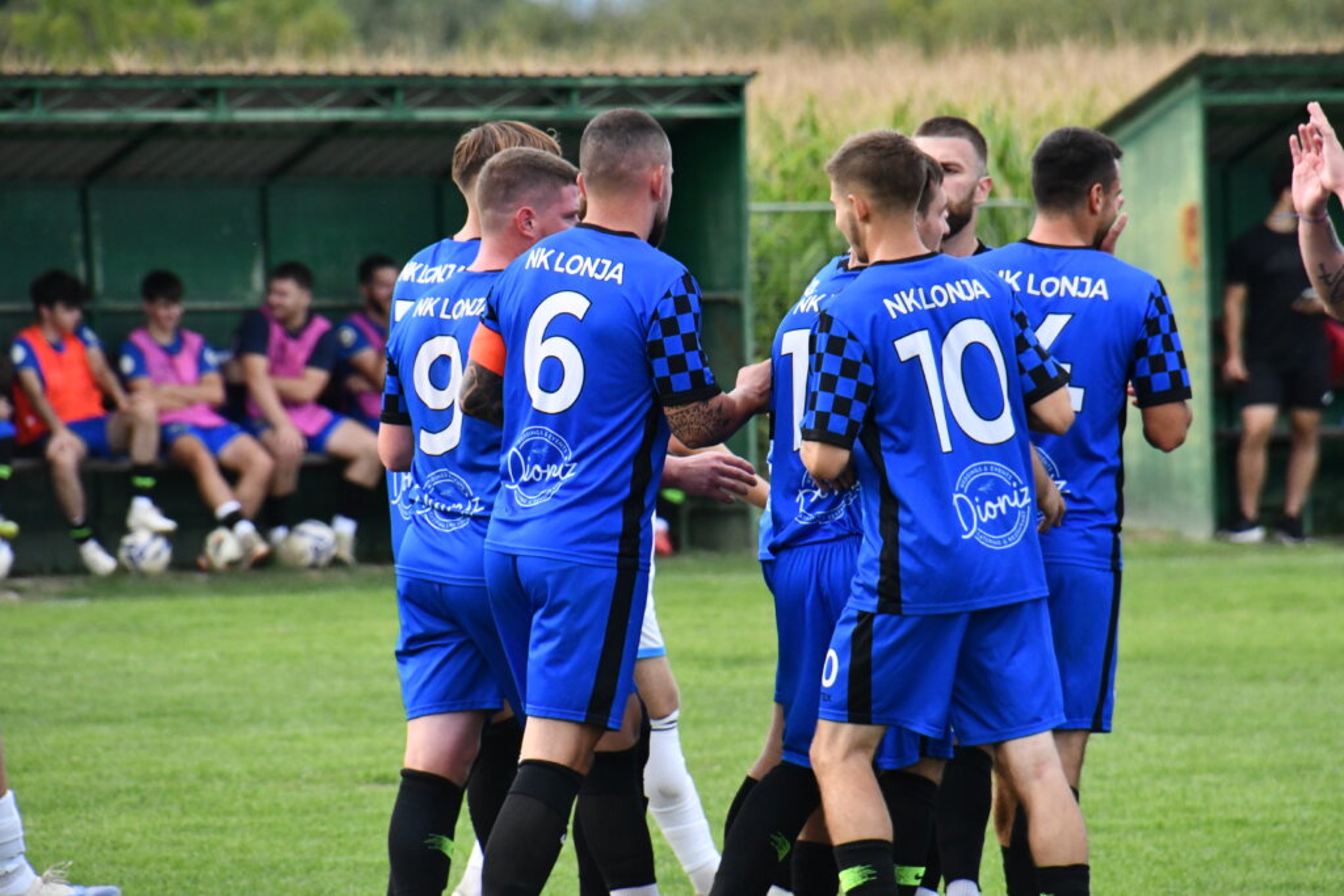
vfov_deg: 2.8
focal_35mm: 495
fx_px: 18481
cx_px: 672
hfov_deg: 4.2
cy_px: 448
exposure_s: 1/1600
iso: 3200
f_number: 10
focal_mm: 330
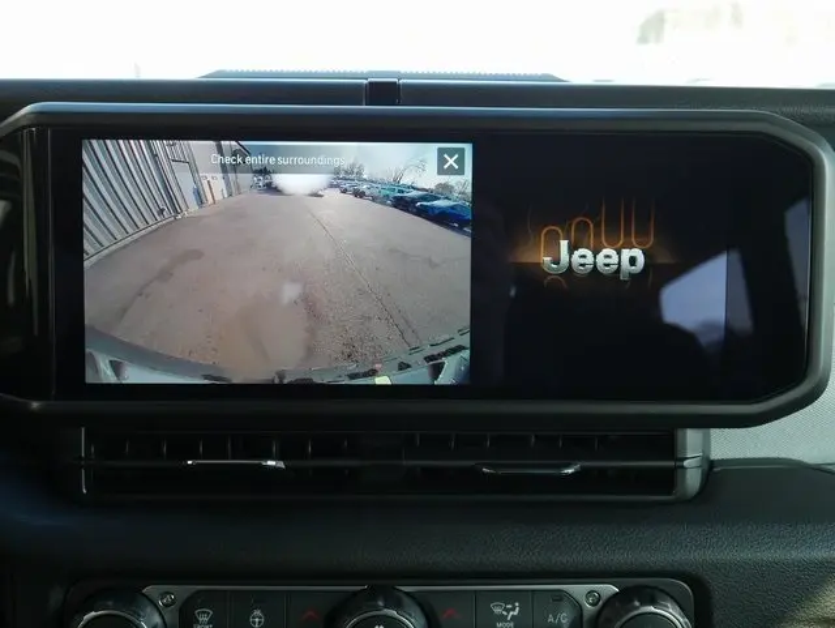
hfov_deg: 46.8
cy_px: 314
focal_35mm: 40
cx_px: 418
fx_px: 966
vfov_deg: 36.0
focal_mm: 20
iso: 320
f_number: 5.6
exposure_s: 1/60
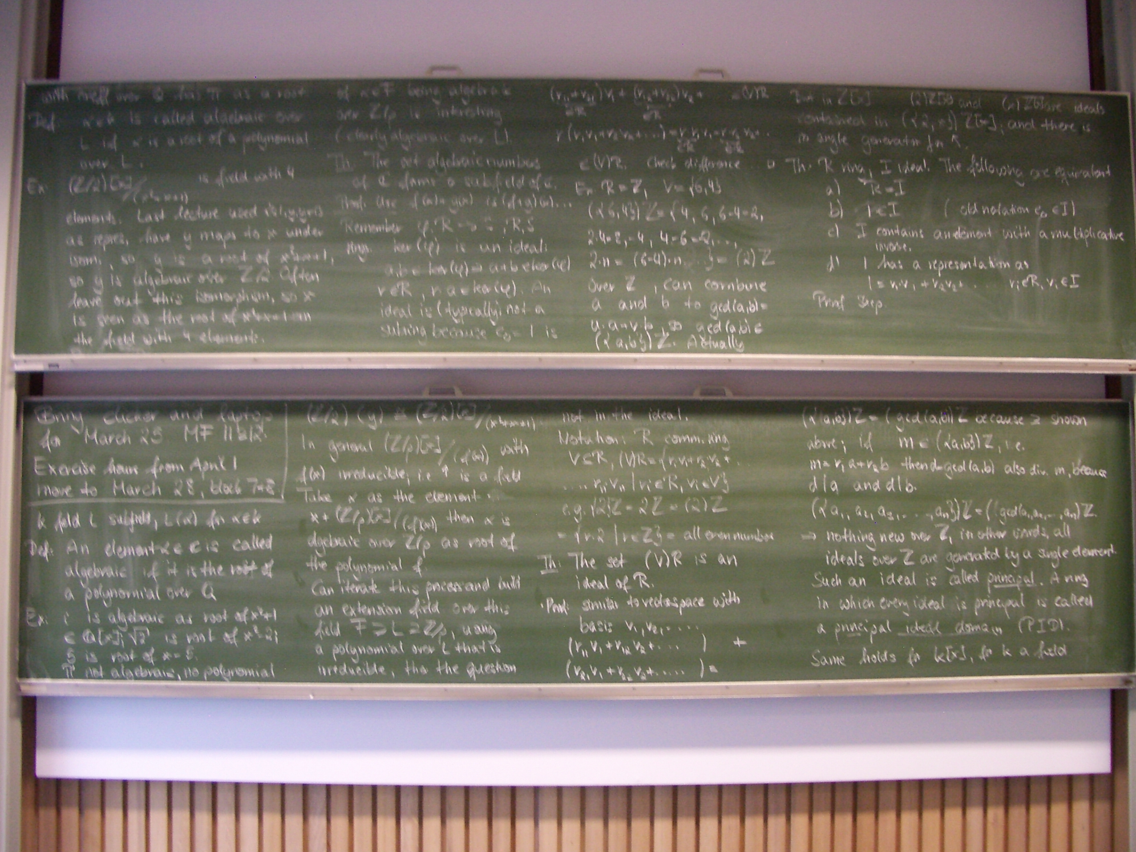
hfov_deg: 51.4
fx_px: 1181
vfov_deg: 39.7
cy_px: 429
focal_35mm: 36
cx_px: 568
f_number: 2.6
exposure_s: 1/15
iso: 200
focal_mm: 5.8
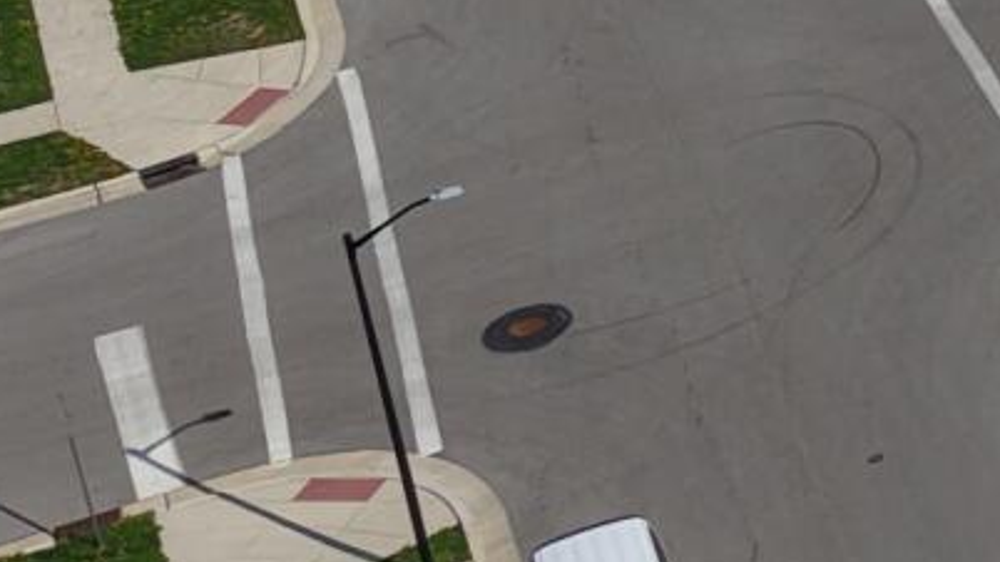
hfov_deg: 8.7
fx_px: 5170
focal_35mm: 195
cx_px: 3201
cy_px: -883
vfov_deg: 5.9
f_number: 1.8
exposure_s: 1/8000
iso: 110
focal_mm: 8.67
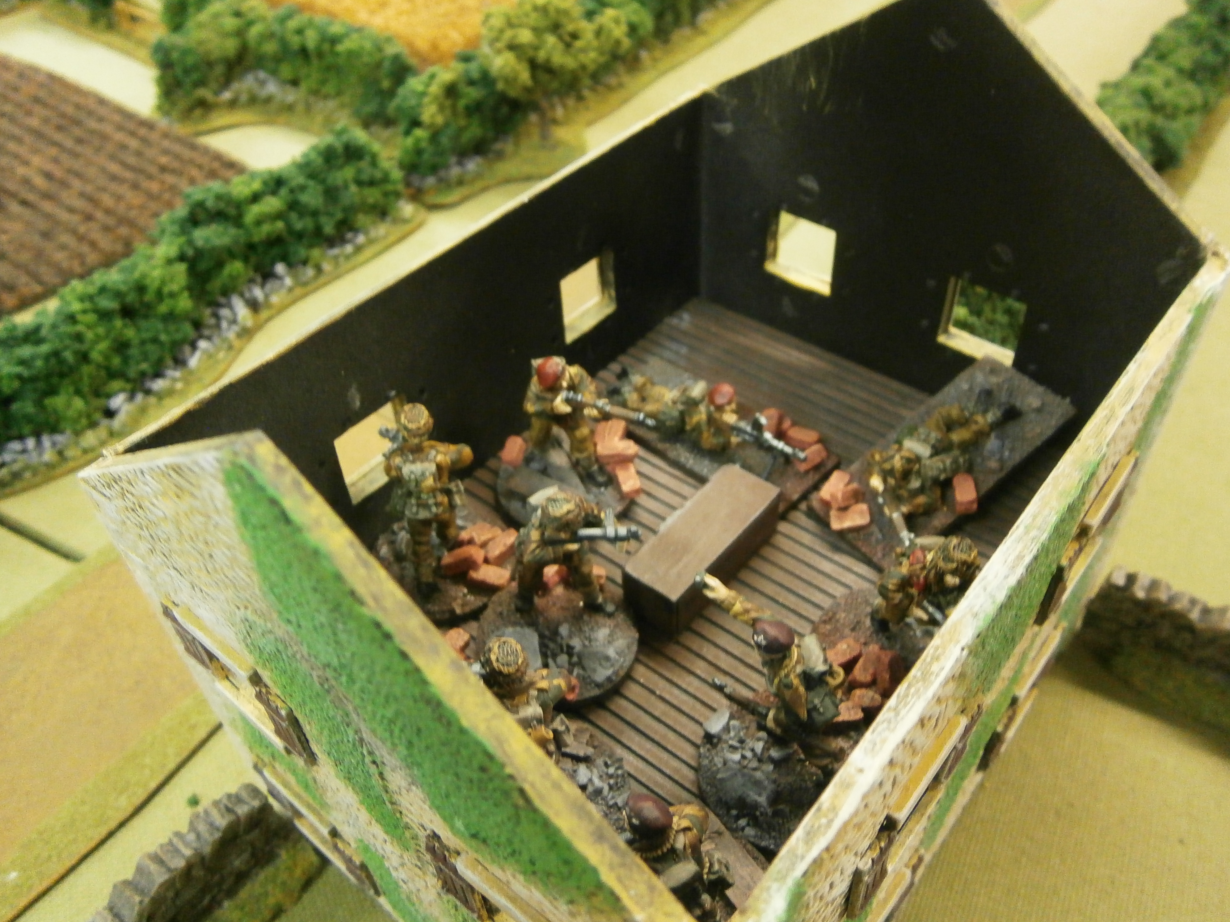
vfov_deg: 49.7
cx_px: 627
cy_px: 457
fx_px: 995
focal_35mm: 28
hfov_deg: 63.4
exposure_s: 1/20
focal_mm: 4.7
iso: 400
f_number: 2.8
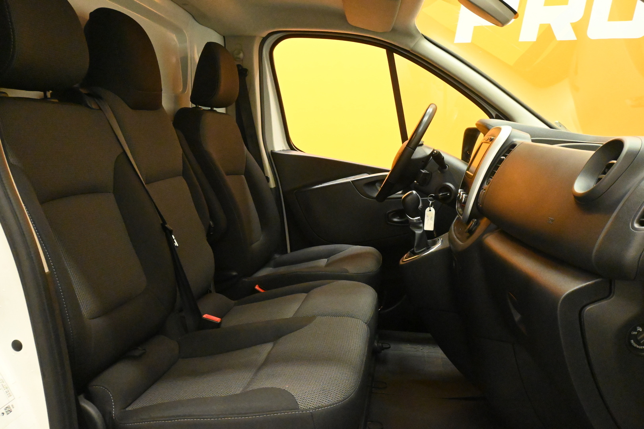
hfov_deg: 59.5
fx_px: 563
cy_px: 214
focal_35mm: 32
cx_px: 322
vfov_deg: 41.7
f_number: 11
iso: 11400
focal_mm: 21
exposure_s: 1/30
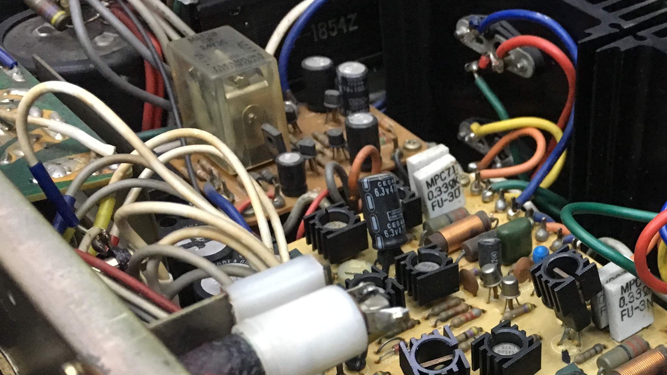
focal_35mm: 58
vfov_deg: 20.2
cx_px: 603
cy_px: 360
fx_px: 1026
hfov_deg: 34.0
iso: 200
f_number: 2.2
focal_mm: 4.15
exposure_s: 1/25
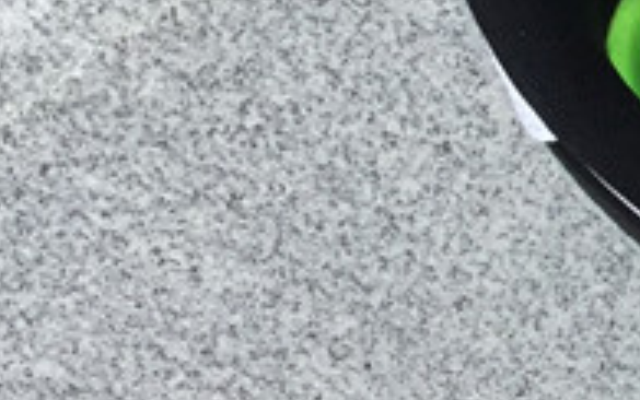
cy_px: 185
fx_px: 2652
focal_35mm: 152
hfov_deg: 12.0
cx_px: 1362
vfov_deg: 8.6
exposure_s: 1/426
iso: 25
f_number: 2.4
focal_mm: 3.3
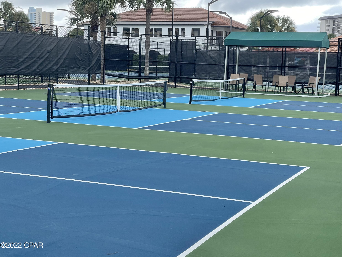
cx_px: 171
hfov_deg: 30.3
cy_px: 128
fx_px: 632
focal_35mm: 64
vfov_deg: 22.9
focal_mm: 7.5
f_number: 2.2
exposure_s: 1/122
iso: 25
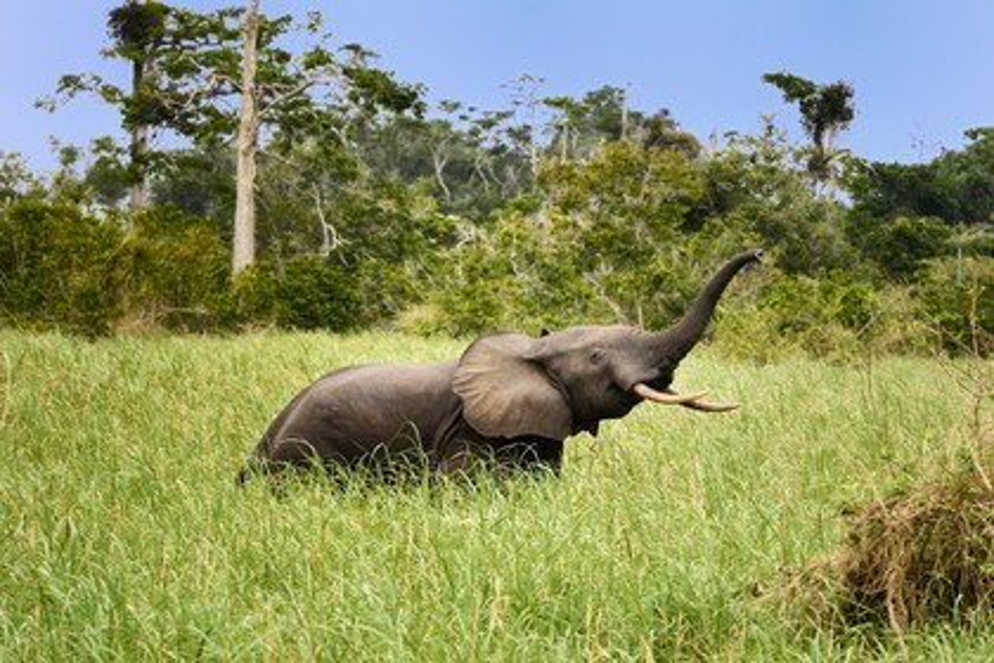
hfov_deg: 10.3
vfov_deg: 6.9
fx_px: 5522
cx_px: 497
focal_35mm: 200
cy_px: 332
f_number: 10
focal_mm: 200
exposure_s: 1/400
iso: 800
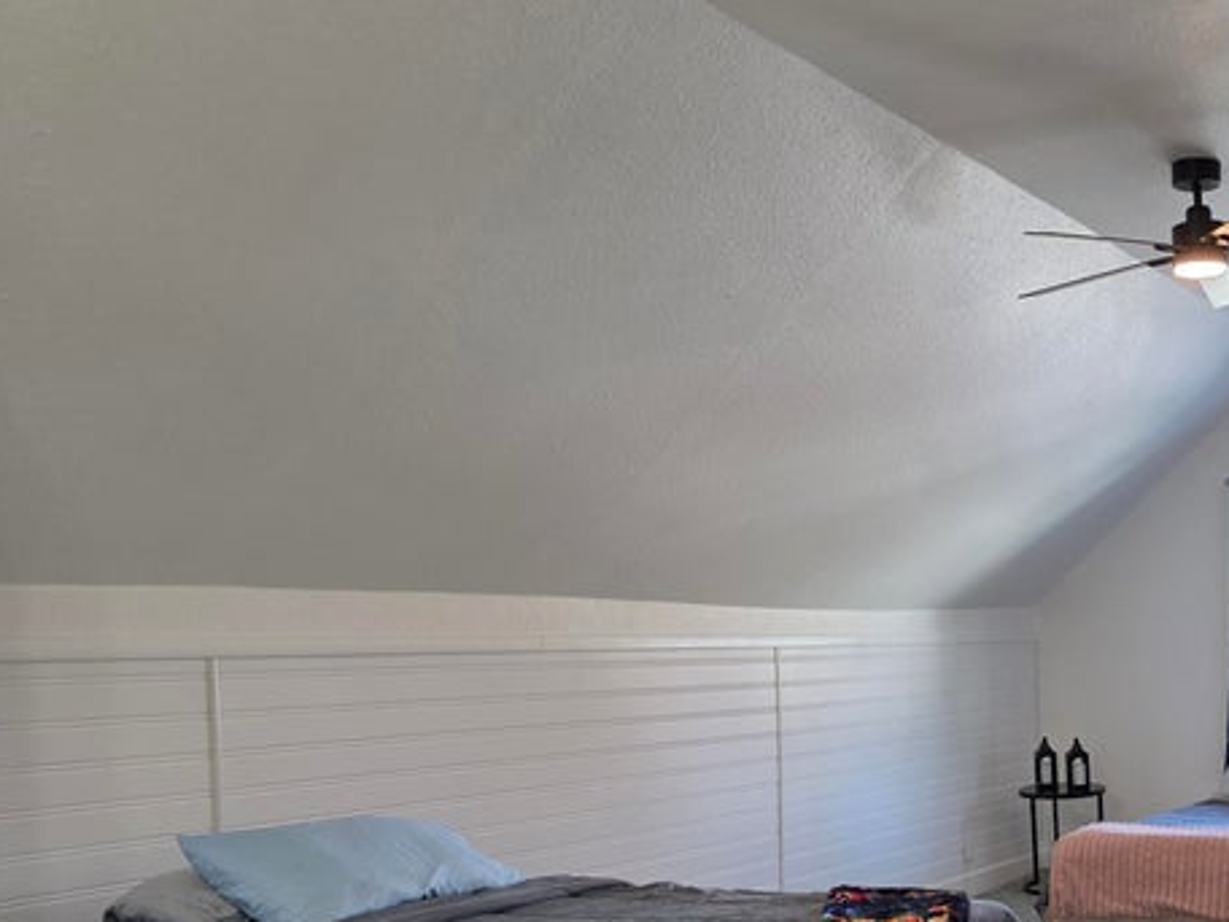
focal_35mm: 43
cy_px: 755
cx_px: 1114
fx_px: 1527
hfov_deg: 40.4
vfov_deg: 32.6
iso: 250
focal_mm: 6.3
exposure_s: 1/120
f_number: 1.7
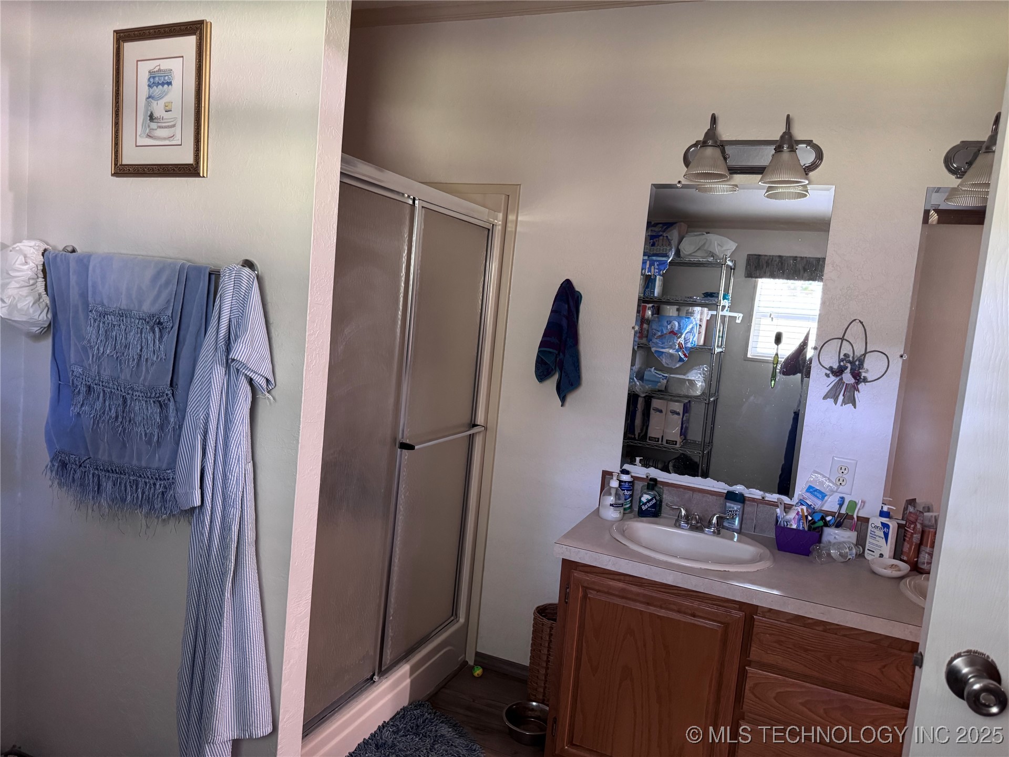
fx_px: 700
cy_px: 378
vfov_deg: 56.8
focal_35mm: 24
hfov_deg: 71.6
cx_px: 504
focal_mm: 6.76
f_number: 1.78
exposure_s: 1/40
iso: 640
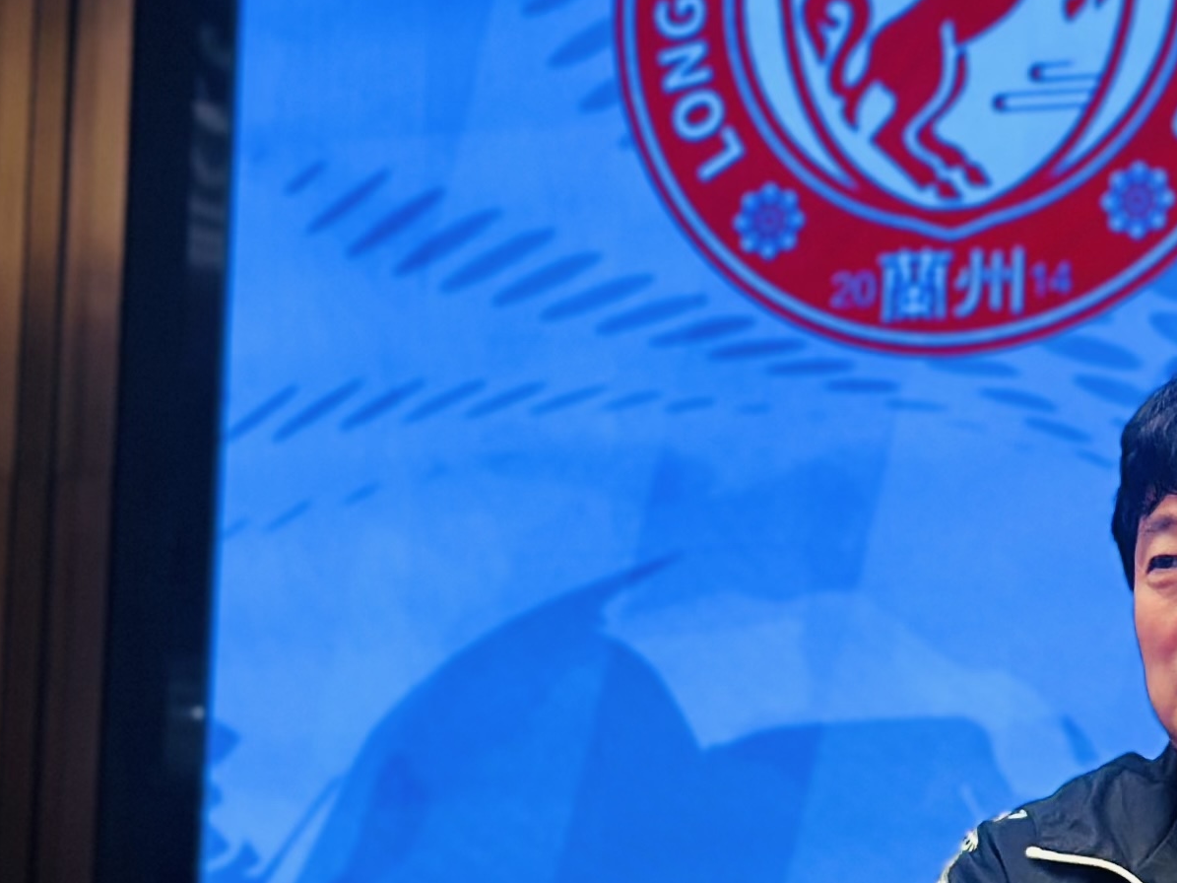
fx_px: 5508
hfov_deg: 11.6
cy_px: 835
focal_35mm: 162
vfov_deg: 9.1
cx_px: 1847
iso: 80
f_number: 1.78
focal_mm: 6.86
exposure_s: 1/214
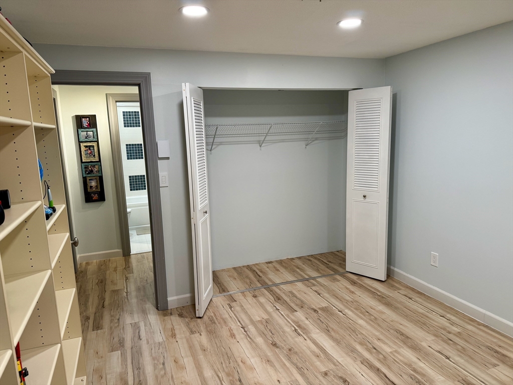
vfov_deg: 56.8
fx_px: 356
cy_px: 192
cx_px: 256
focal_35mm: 24
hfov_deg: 71.6
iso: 100
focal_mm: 6.76
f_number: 1.78
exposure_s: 1/60
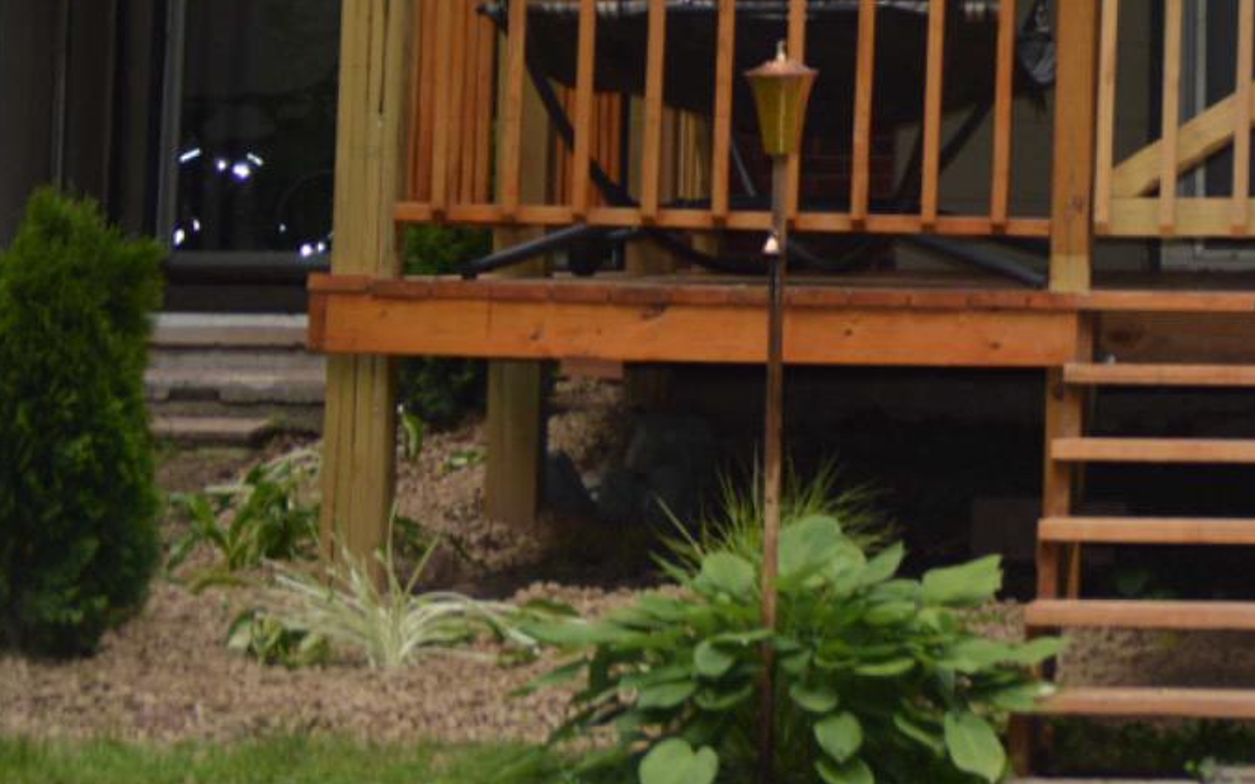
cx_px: 1510
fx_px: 4446
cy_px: -331
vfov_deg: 9.8
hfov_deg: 15.5
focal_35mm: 130
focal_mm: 28
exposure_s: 1/160
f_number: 4
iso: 100
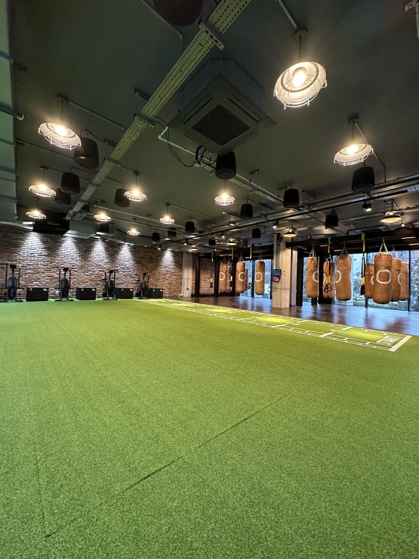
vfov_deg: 102.1
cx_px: 210
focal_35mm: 14
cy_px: 280
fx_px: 226
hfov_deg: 85.7
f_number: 2.2
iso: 640
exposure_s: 1/50
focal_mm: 2.22
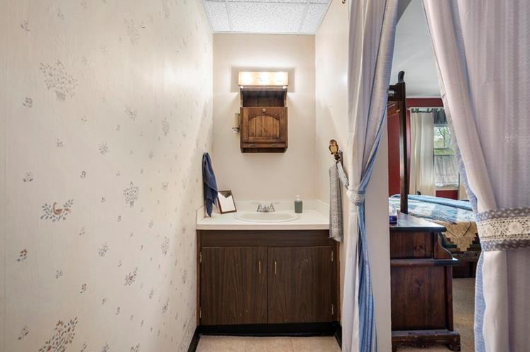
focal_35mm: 15
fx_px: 221
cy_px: 167
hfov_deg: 100.4
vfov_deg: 77.2
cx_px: 266
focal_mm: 14
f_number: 8
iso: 400
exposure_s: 3
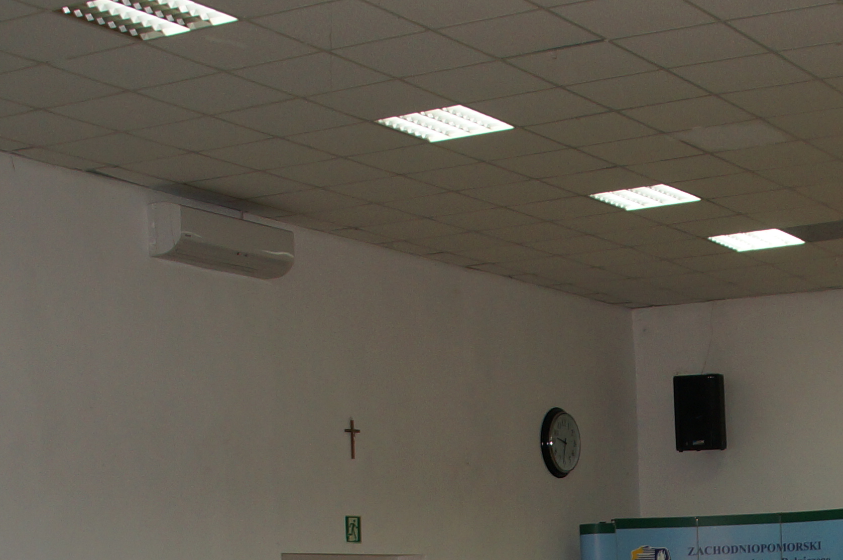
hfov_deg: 25.0
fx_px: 1848
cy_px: 745
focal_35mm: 79
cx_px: 744
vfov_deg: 16.2
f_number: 4
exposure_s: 1/60
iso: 320
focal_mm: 18
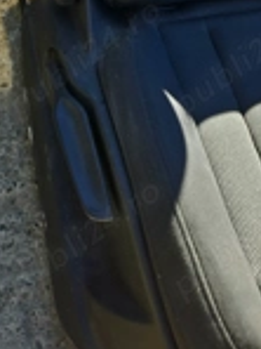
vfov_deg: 27.1
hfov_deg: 21.6
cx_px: 332
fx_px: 623
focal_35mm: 62
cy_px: -83
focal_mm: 5.4
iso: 25
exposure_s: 1/222
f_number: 1.8
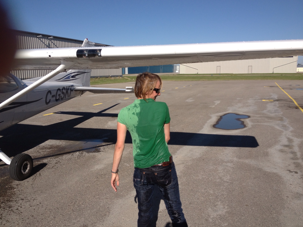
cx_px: 152
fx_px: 306
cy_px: 114
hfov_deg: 52.6
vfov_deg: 40.7
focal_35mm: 35
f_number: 2.4
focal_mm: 4.28
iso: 64
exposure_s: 1/1972
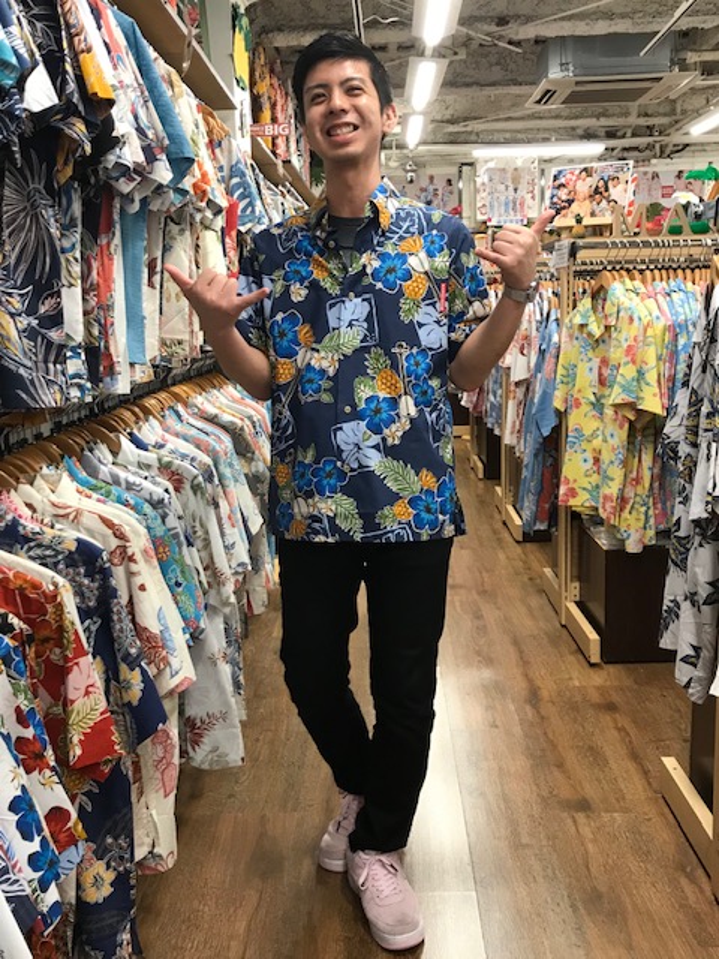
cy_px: 480
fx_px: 775
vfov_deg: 63.4
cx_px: 360
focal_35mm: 28
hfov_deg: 49.7
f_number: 1.8
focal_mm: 3.99
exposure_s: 1/30
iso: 32
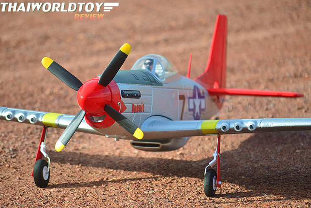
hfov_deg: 8.4
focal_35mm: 246
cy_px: 111
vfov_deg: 5.6
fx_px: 2125
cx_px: 149
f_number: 5.6
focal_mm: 150
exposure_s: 1/320
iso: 100
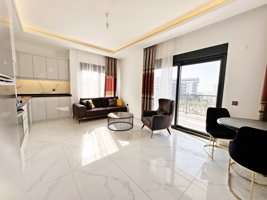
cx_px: 134
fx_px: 108
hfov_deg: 102.1
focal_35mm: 14
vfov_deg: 85.7
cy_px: 100
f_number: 2.2
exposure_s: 1/373
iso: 40
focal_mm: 2.22
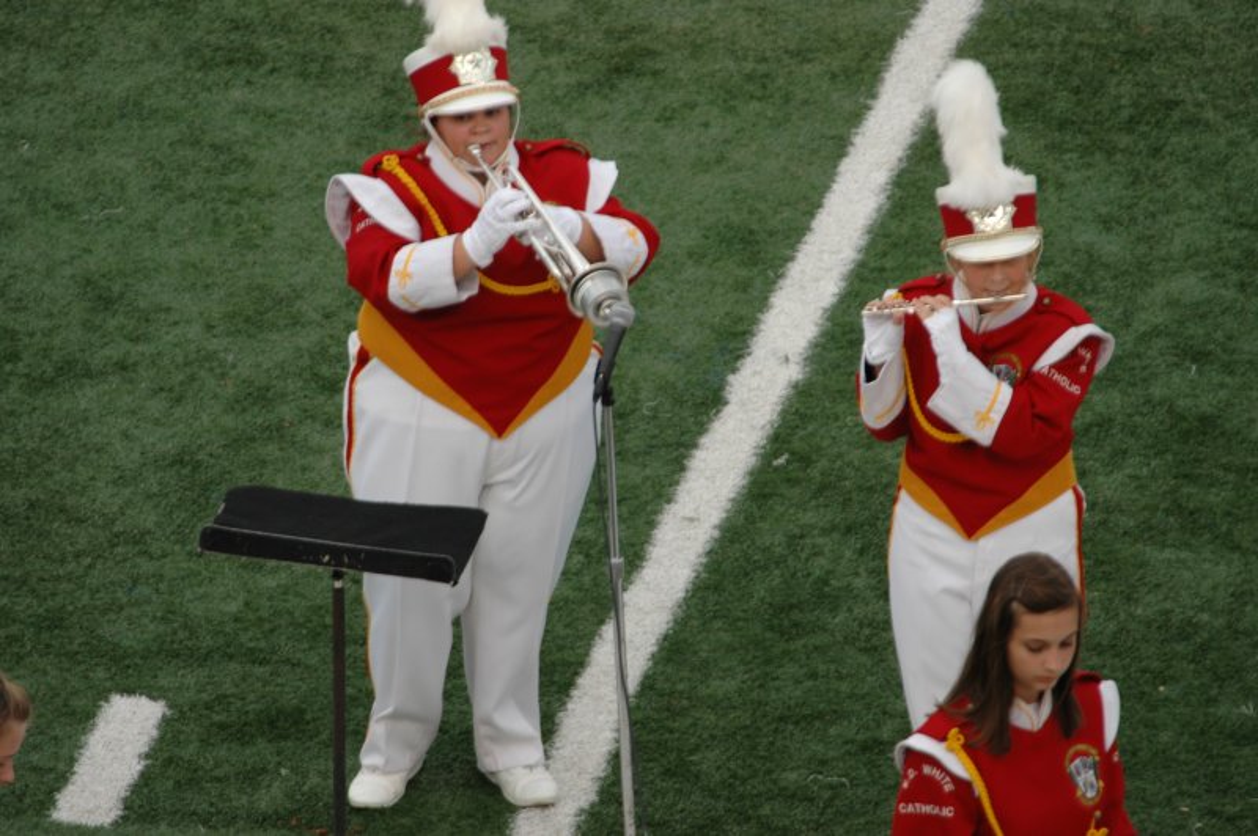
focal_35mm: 570
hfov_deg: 3.6
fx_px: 19901
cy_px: 418
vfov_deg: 2.4
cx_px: 629
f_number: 5.6
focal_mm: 380
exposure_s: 1/250
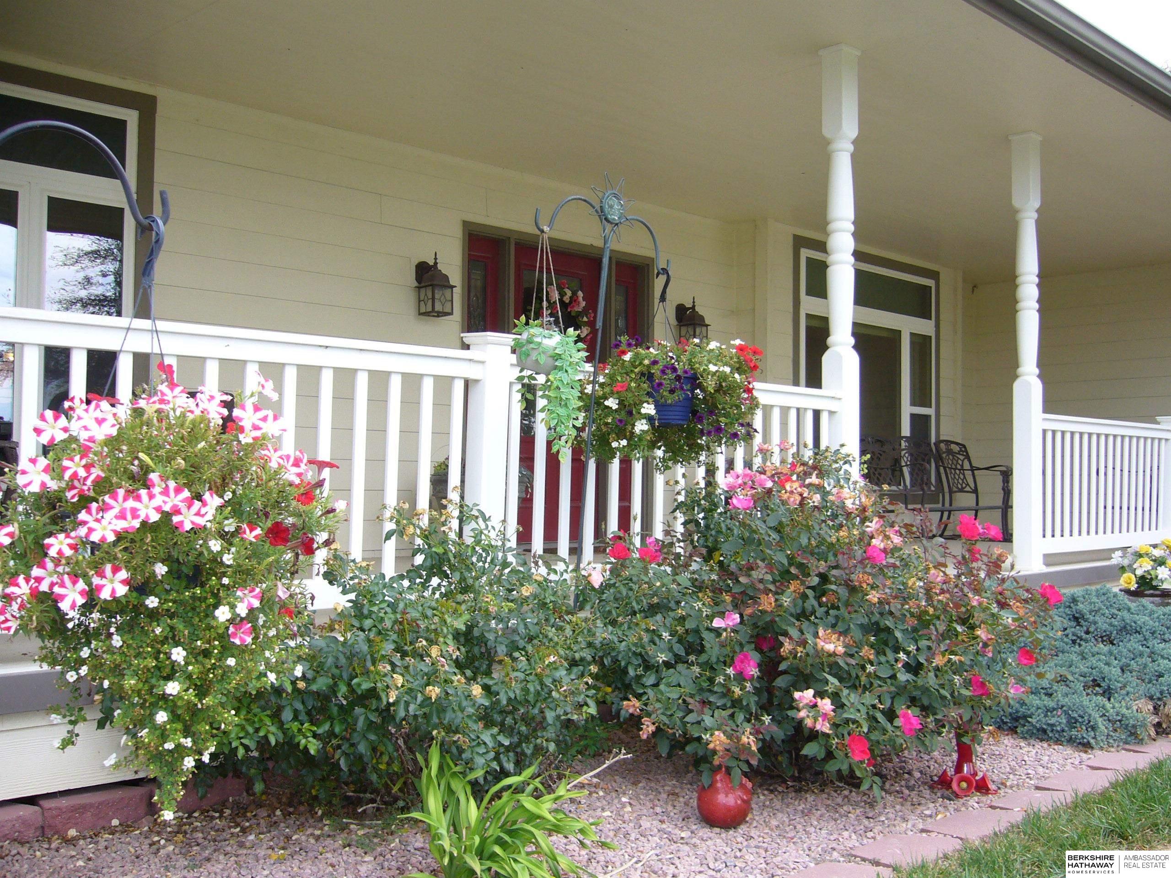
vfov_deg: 40.7
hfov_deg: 52.6
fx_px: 1184
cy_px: 439
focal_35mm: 35
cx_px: 586
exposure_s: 1/160
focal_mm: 5.8
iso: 80
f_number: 2.8
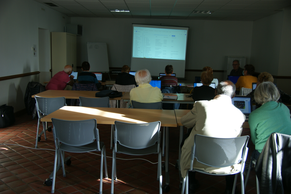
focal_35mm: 36
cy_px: 97
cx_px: 146
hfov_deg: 53.2
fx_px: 291
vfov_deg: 36.8
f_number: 4
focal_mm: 24
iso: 100
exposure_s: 1/40
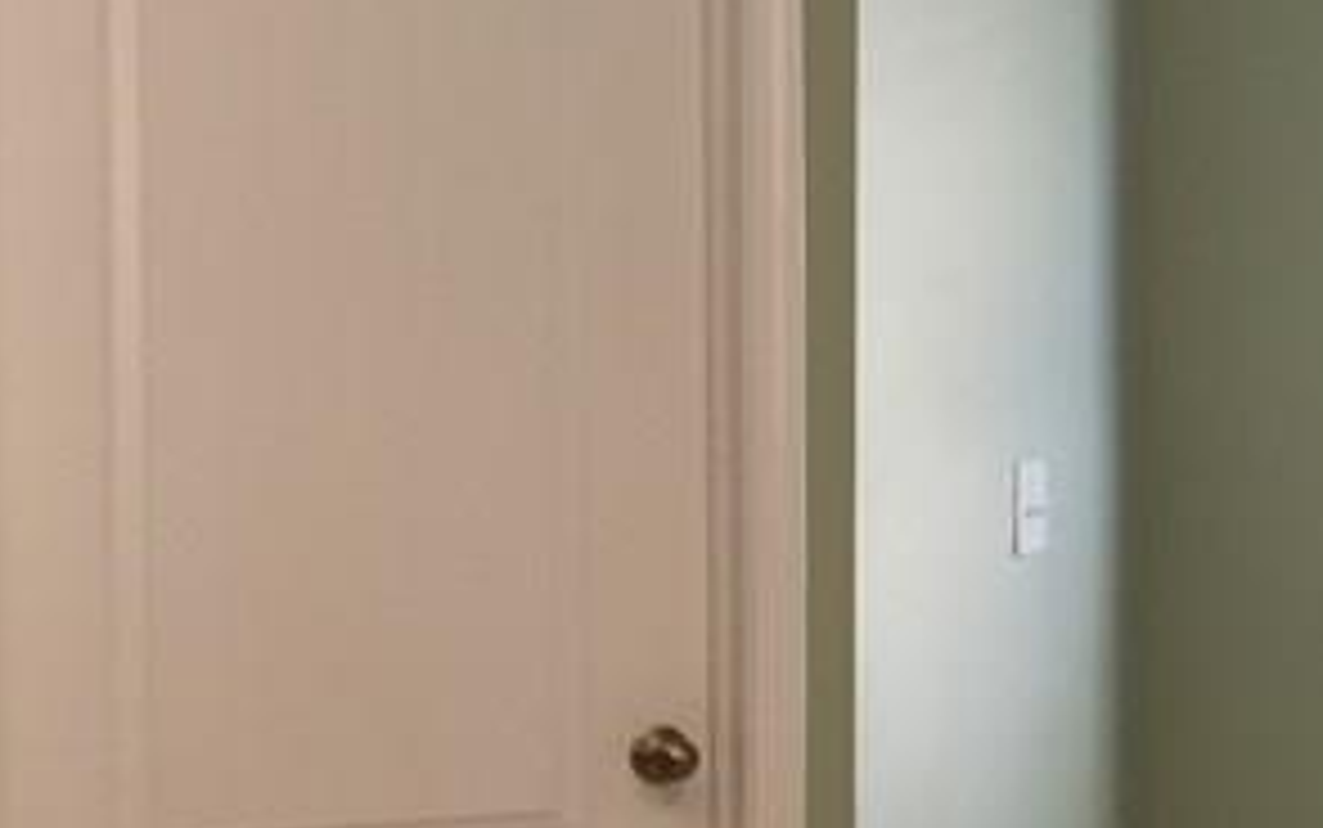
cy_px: 554
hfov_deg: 17.1
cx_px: 2110
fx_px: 3859
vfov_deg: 12.2
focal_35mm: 107
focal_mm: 4.15
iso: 80
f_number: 2.2
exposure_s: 1/30
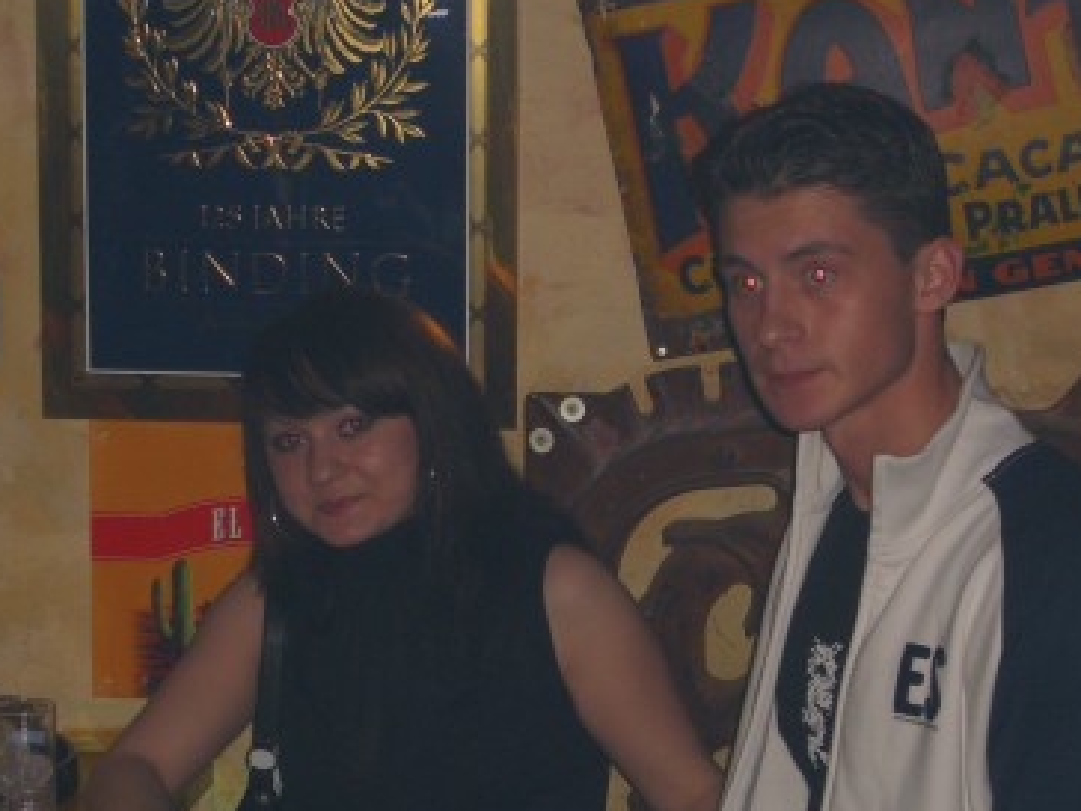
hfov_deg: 14.9
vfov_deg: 11.2
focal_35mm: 132
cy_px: 541
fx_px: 4122
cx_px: 538
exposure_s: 1/60
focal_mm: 16.6
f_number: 4.4
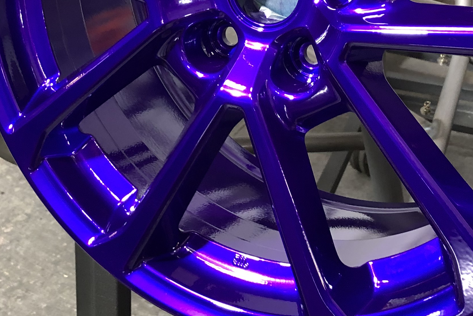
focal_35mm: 71
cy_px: -11
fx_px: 933
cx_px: 226
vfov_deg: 18.6
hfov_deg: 28.4
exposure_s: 1/15
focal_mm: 3.99
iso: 50
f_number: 1.8
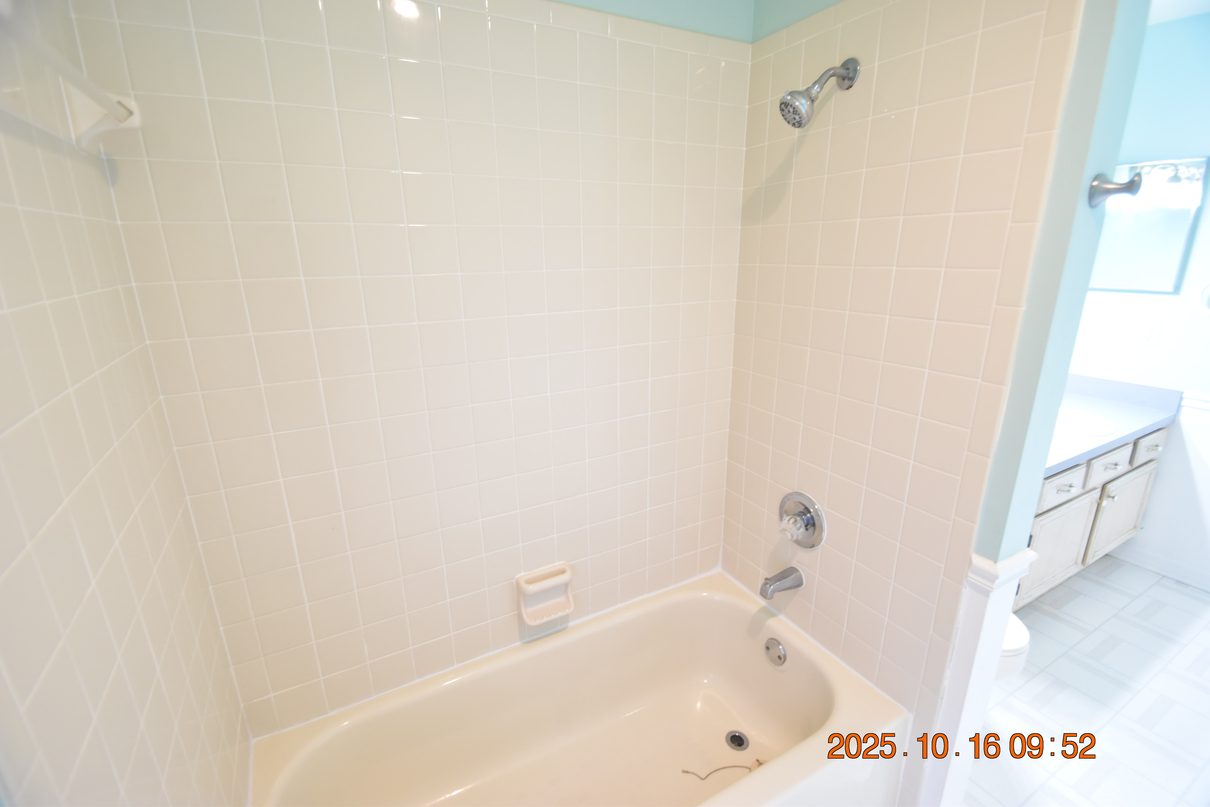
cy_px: 404
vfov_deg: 77.3
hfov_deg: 100.4
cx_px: 605
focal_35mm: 15
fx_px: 504
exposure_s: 1/20
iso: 800
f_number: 3.5
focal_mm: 10
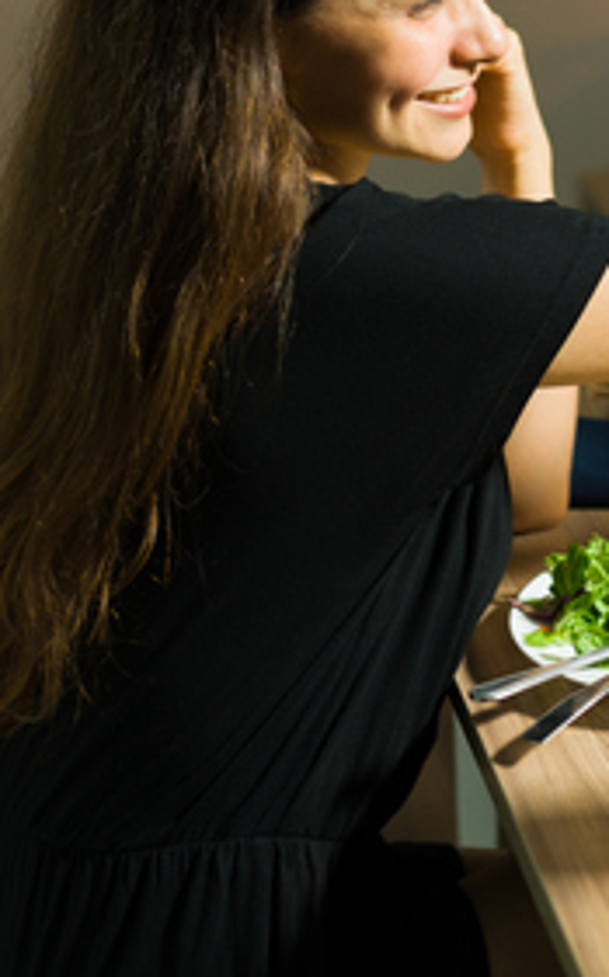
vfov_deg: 22.5
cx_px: 880
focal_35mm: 92
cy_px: 322
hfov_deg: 13.4
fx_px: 2449
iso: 400
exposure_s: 1/125
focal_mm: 35
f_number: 1.8
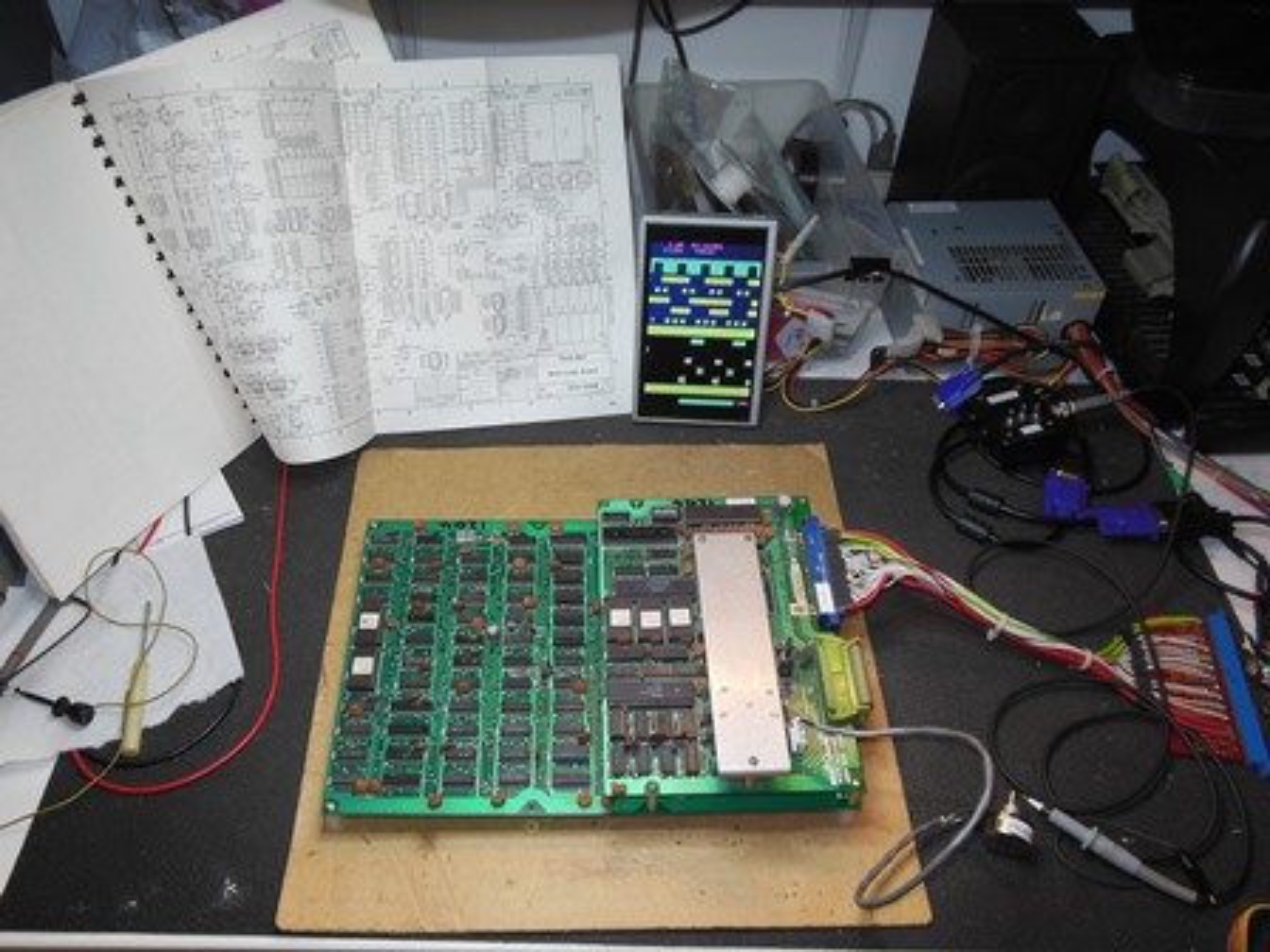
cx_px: 635
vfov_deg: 54.9
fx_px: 917
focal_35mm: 25
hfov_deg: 69.4
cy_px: 476
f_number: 3.2
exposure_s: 1/30
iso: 125
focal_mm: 4.5
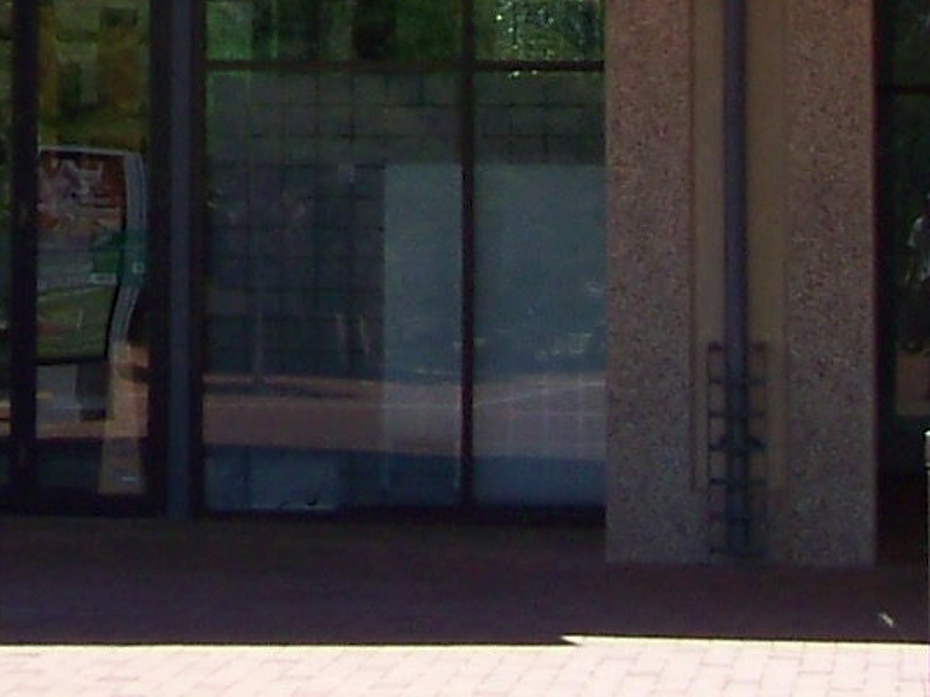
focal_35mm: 217
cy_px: -687
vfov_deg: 6.6
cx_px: -453
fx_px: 5827
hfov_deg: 8.9
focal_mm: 6.3
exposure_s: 1/250
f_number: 4
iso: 64
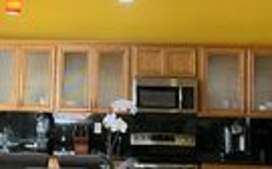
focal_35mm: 110
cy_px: 17
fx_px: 814
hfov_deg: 18.8
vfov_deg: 11.8
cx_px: 71
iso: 64
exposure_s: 1/60
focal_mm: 3
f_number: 1.8
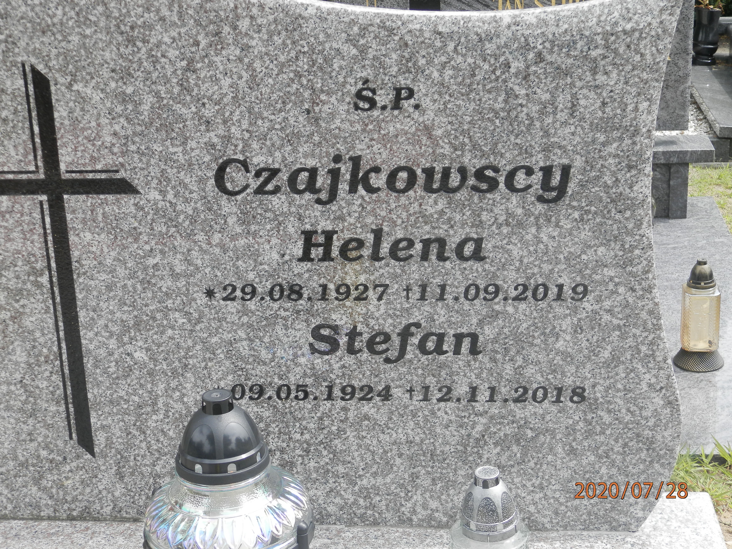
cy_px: 274
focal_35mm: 55
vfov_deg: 26.6
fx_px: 1163
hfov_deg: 34.9
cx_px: 366
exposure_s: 1/250
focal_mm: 9.9
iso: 80
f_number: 3.8
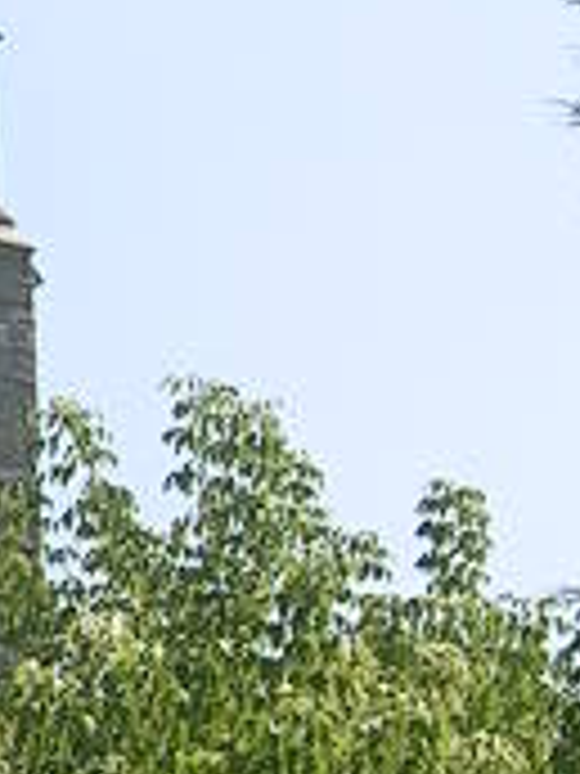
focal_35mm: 208
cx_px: -378
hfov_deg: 7.0
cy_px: 378
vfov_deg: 9.5
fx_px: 4647
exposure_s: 1/391
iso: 50
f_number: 4.8
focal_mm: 5.4
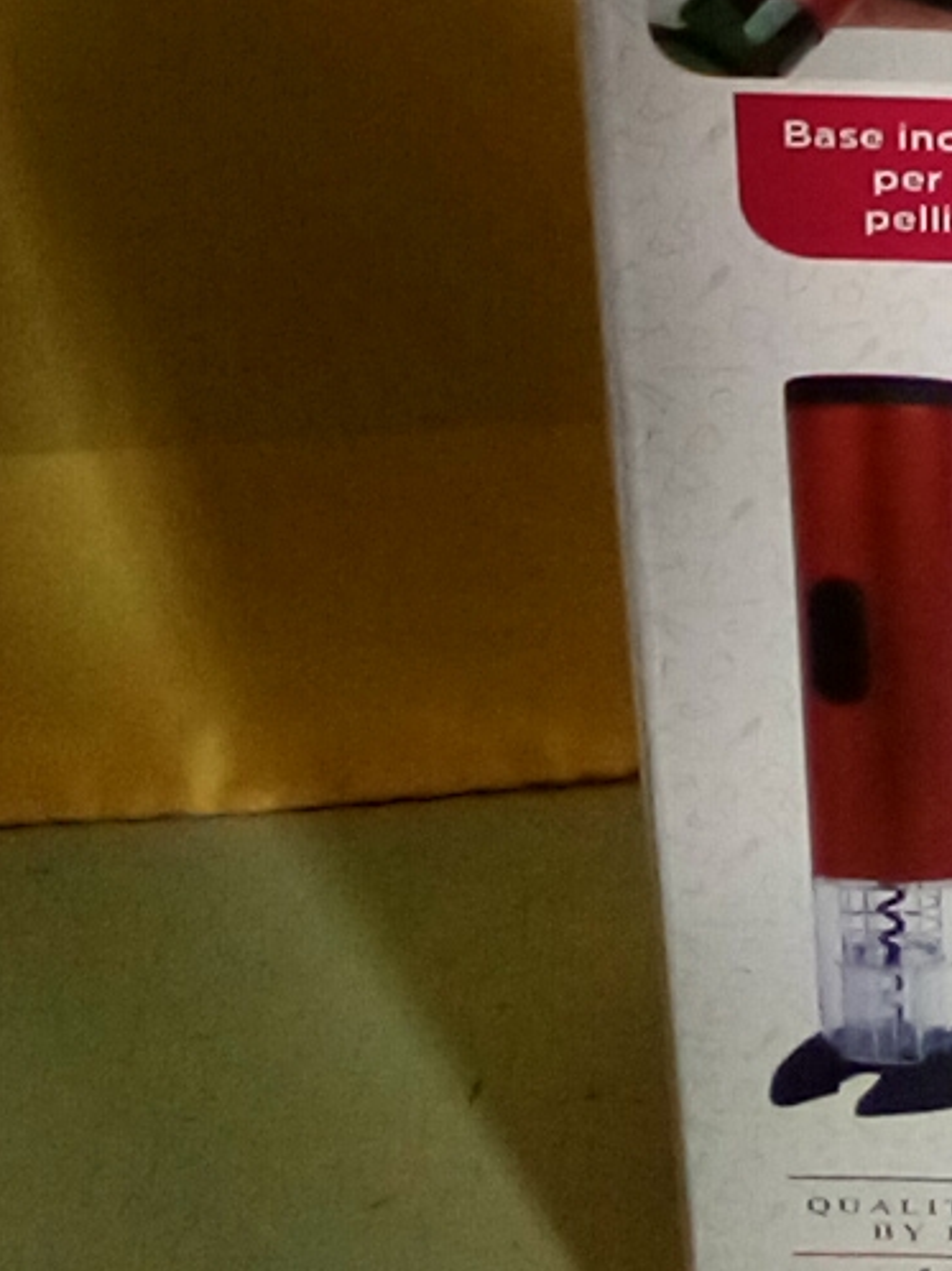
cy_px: -352
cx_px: 1095
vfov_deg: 20.1
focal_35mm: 90
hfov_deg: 15.9
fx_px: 3303
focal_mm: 2.27
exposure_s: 1/487
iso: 70
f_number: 2.2
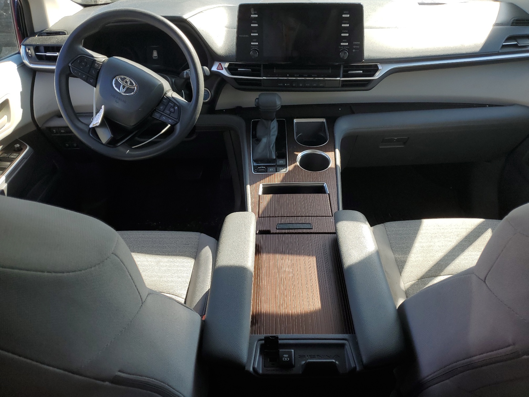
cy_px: 198
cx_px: 264
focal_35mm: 26
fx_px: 397
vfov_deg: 53.1
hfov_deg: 67.3
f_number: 1.5
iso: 50
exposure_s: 1/556
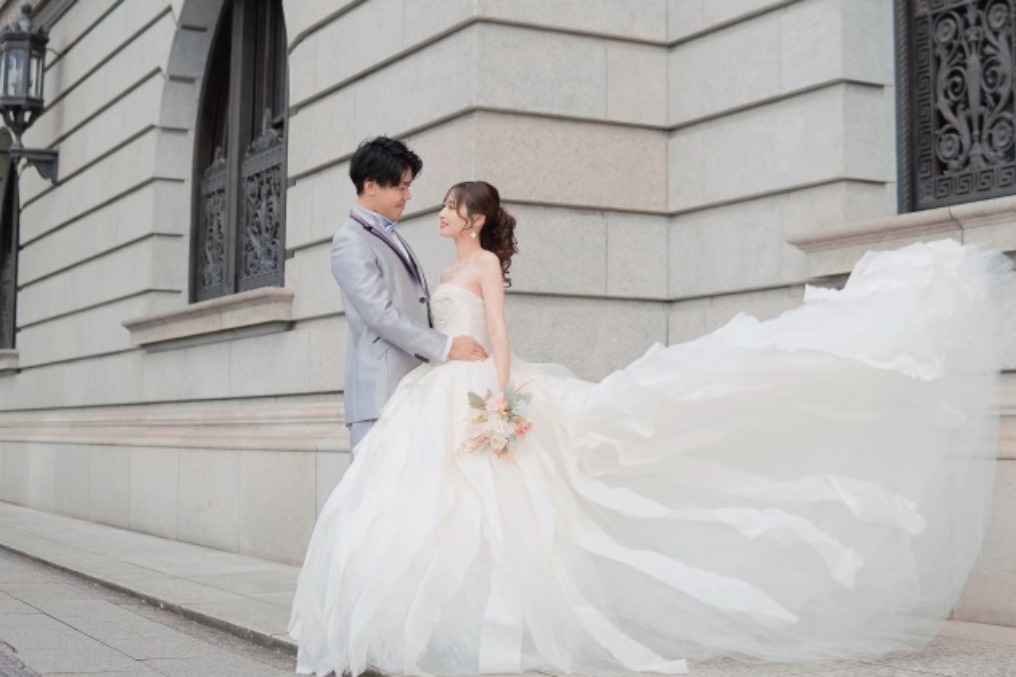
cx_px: 611
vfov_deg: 23.8
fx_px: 1608
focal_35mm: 57
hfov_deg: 34.9
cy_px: 295
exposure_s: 1/250
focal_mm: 30
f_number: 1.8
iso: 250
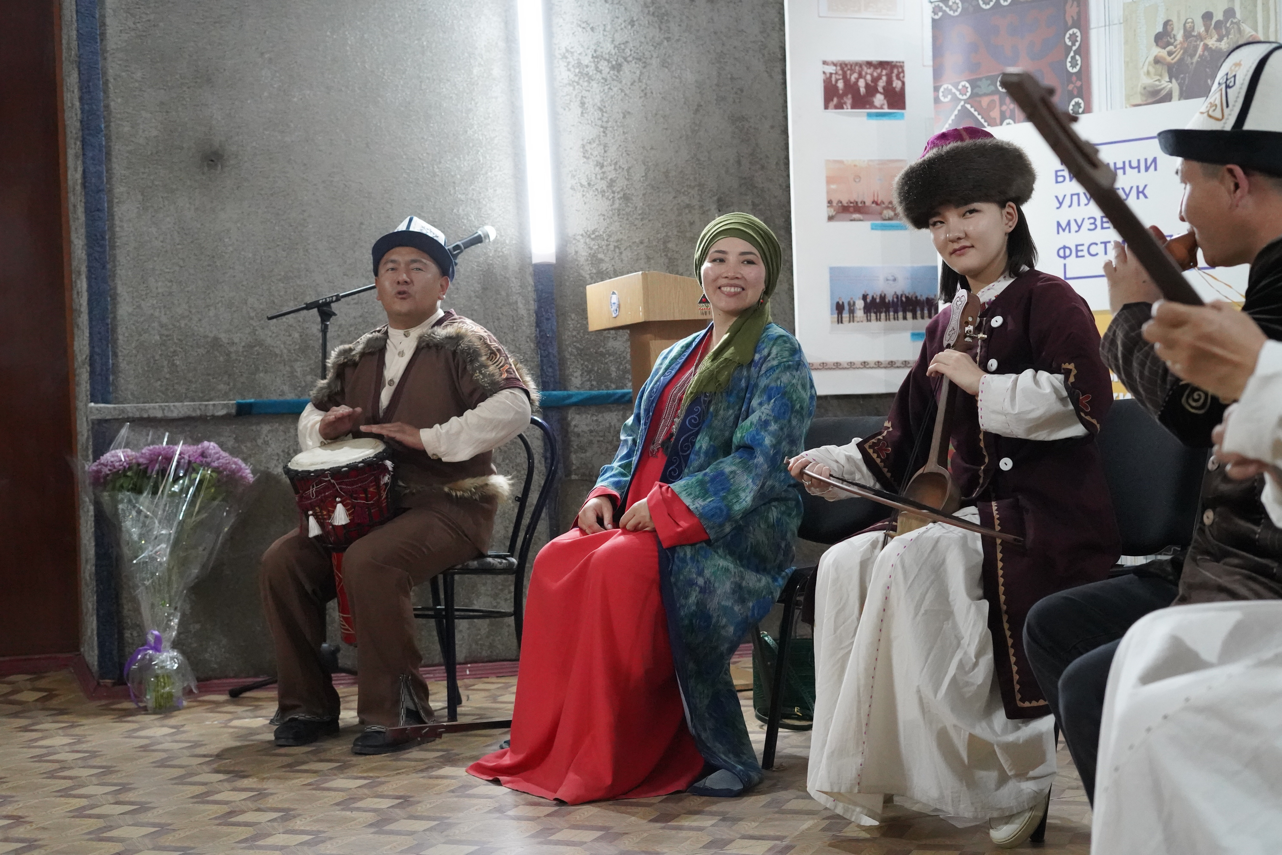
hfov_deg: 39.6
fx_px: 1780
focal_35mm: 50
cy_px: 428
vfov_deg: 27.0
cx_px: 641
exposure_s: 1/250
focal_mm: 50
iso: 16000
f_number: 4
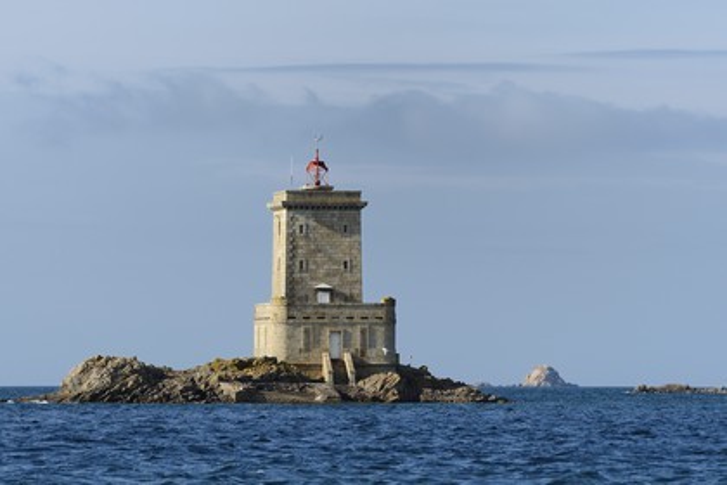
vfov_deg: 6.9
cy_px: 242
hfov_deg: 10.3
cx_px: 364
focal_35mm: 200
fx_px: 4039
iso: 400
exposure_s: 1/1600
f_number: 7.1
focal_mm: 200
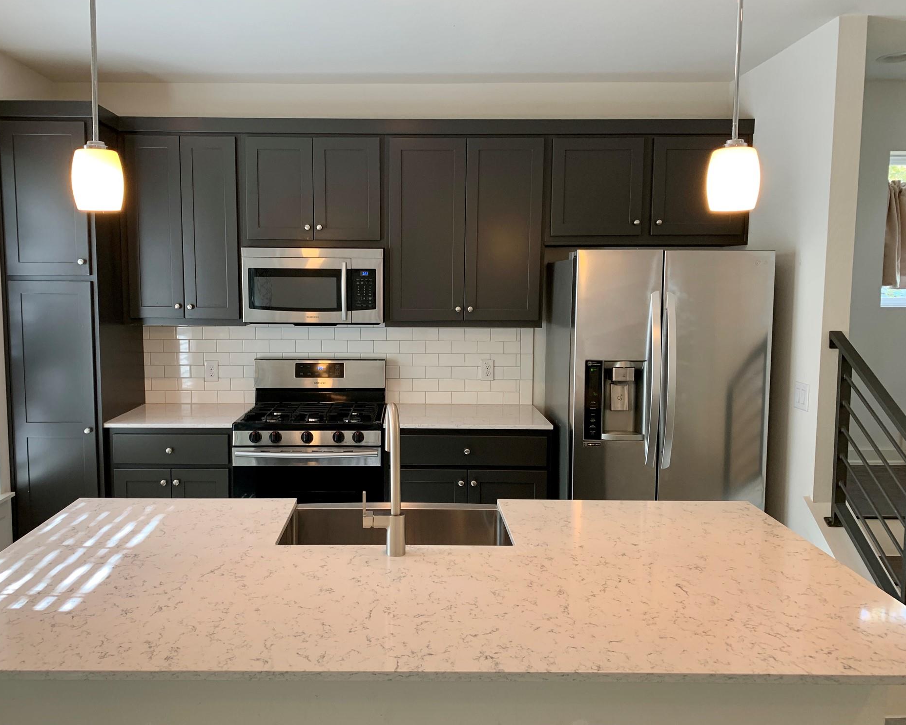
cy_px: 362
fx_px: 751
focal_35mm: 28
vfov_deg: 51.5
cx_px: 409
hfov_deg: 62.1
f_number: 1.8
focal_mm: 4.25
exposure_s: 1/60
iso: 80
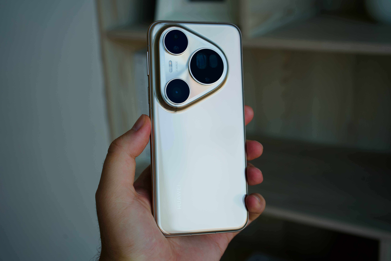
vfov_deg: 27.5
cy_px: 130
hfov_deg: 40.3
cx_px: 196
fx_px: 532
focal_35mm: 49
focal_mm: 49
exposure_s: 1/80
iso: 100
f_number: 6.3
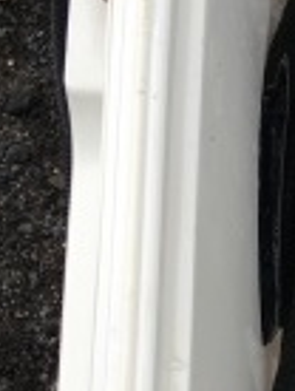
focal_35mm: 105
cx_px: 486
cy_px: 428
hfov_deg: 13.1
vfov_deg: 18.0
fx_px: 1189
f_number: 2.2
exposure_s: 1/196
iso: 25
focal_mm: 4.15
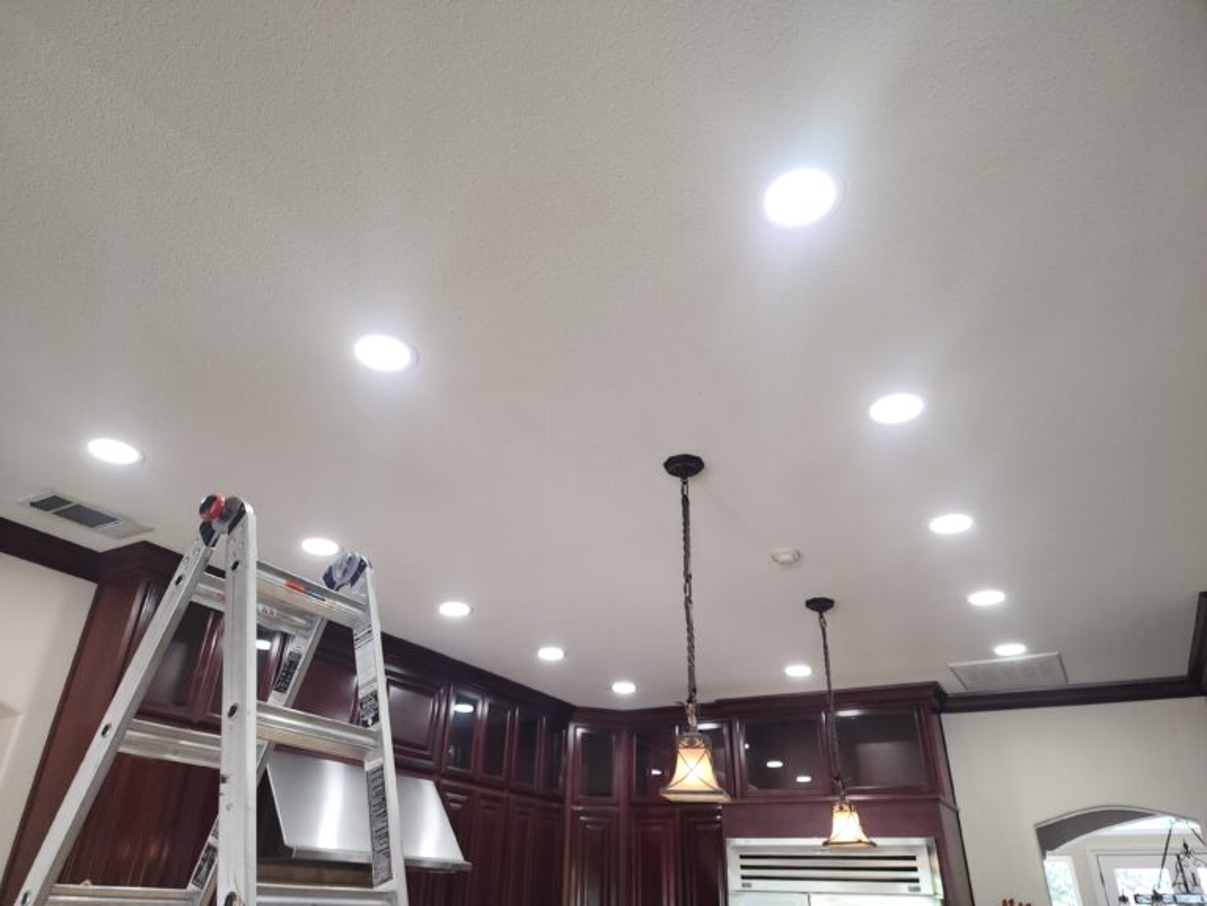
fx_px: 802
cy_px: 453
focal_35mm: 23
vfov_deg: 58.9
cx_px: 604
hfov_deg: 73.9
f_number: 1.8
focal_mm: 6.4
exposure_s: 1/60
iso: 64
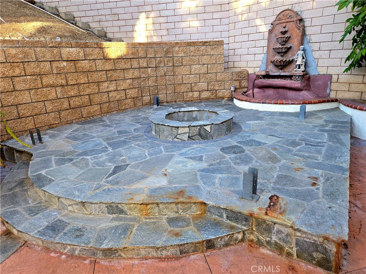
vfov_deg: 58.9
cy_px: 137
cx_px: 183
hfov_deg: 73.9
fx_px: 243
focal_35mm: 23
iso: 25
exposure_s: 1/159
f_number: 1.8
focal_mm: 5.4
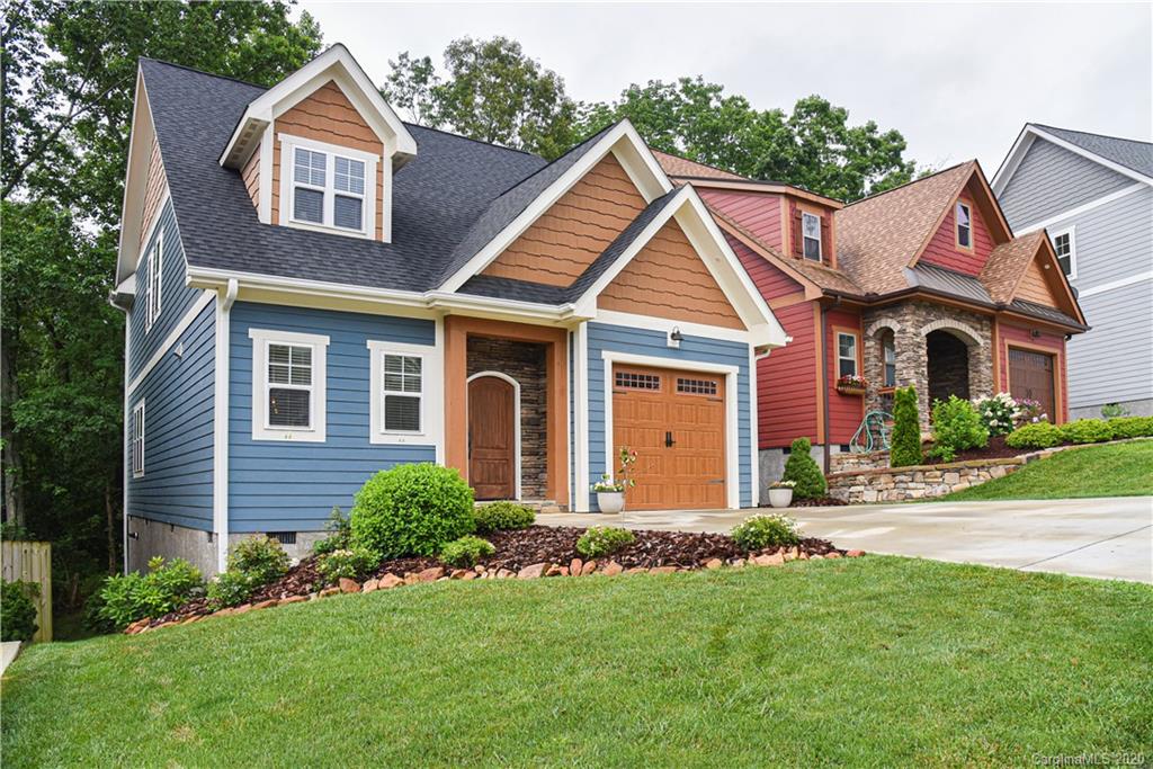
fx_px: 769
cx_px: 576
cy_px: 384
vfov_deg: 53.1
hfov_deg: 73.7
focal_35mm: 24
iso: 640
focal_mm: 24
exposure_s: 1/250
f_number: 8
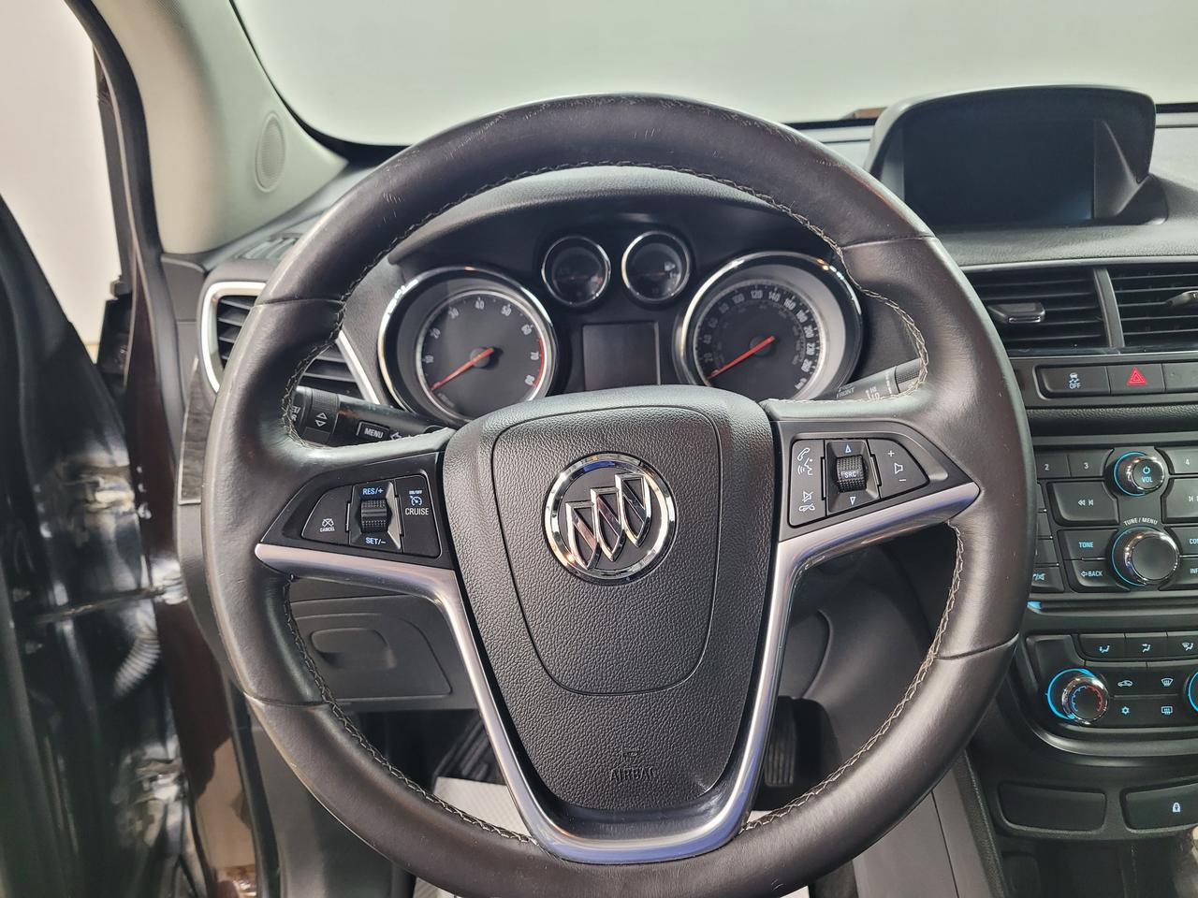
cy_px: 449
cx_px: 599
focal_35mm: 26
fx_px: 900
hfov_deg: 67.3
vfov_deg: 53.1
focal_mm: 5.4
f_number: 1.8
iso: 250
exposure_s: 1/40
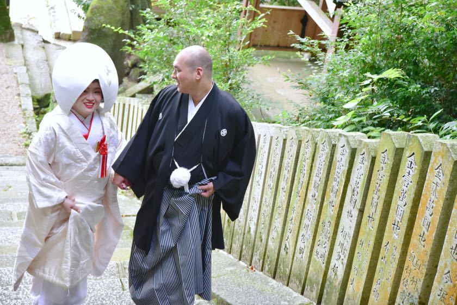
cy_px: 152
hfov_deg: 28.8
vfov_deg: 19.5
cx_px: 228
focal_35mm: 70
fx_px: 889
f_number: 8
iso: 4000
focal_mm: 70
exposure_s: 1/160
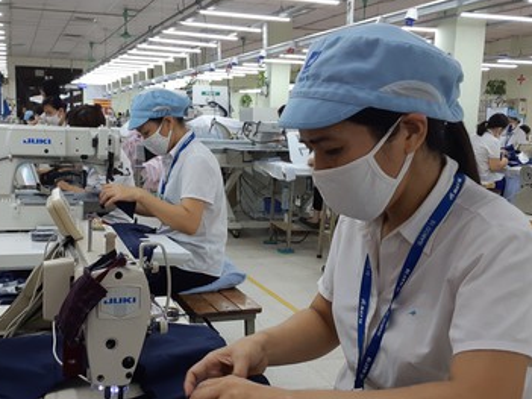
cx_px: 217
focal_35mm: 40
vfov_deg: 35.8
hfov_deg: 46.6
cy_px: 233
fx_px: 615
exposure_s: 1/50
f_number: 1.7
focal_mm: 3.93
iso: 80
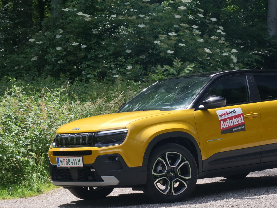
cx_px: 177
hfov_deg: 17.7
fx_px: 888
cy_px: 105
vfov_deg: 13.3
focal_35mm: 111
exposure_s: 1/400
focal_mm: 40
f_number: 6.3
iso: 800
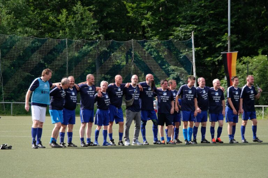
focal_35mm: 203
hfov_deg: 10.1
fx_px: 1509
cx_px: 134
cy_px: 89
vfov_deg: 6.7
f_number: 5.6
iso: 200
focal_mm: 135
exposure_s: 1/280
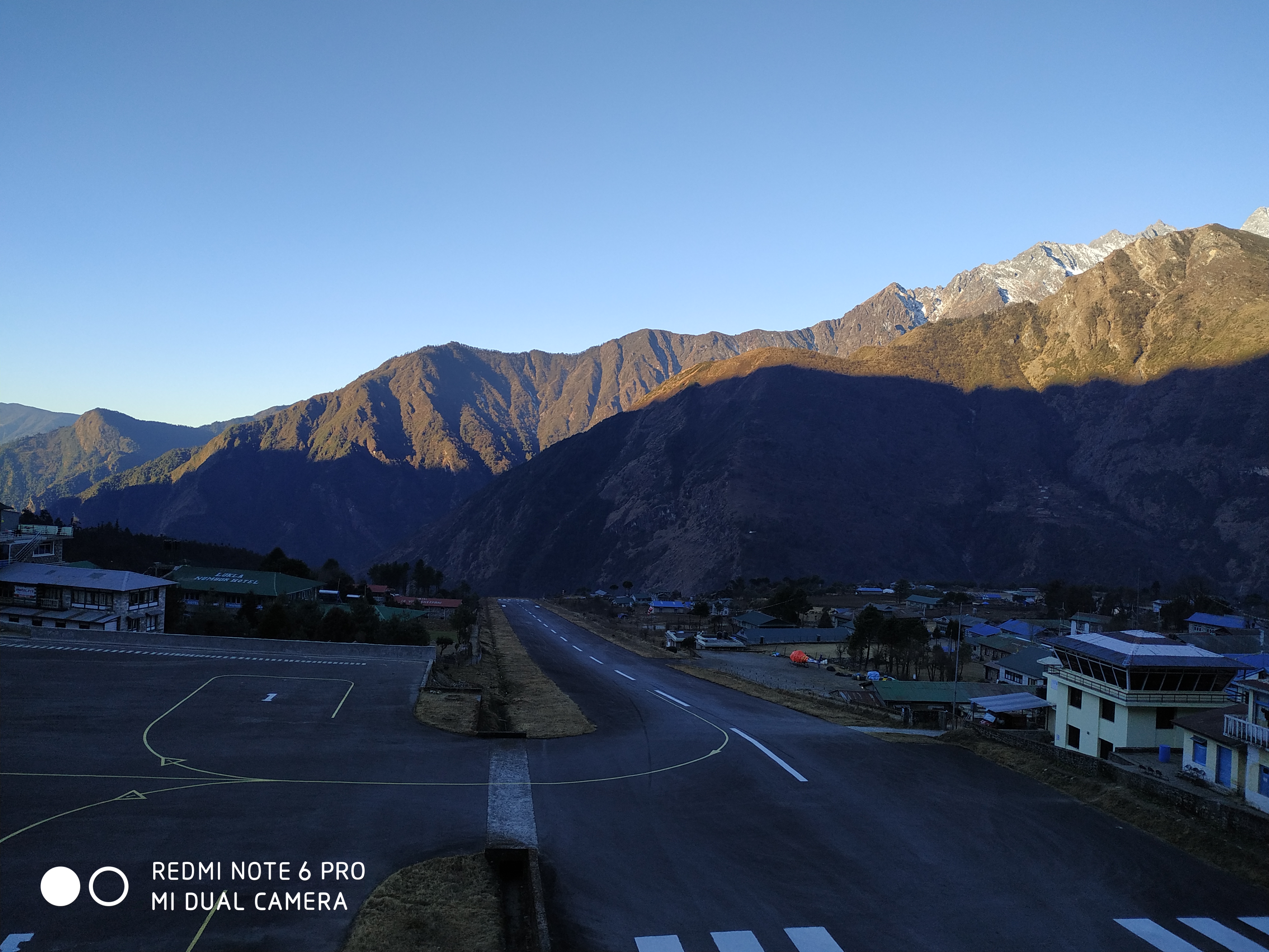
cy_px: 476
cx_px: 634
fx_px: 880
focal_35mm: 24
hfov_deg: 71.6
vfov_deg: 56.8
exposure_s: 1/774
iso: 125
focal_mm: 3.94
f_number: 1.9
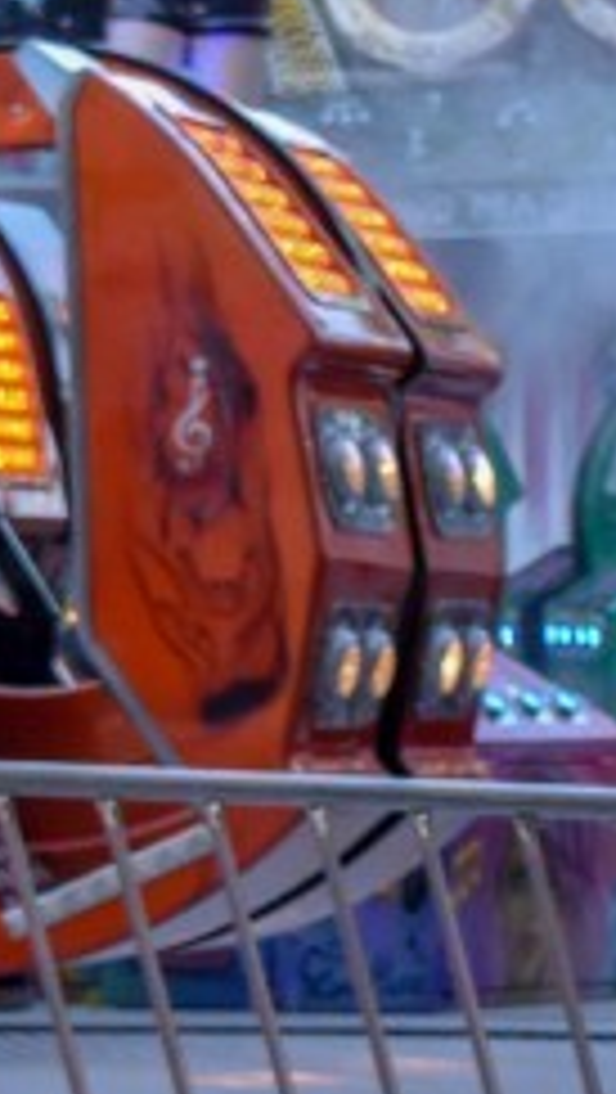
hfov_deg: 5.1
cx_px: 674
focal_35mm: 237
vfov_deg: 9.1
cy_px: 842
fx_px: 6870
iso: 800
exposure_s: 1/500
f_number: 4.5
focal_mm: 34
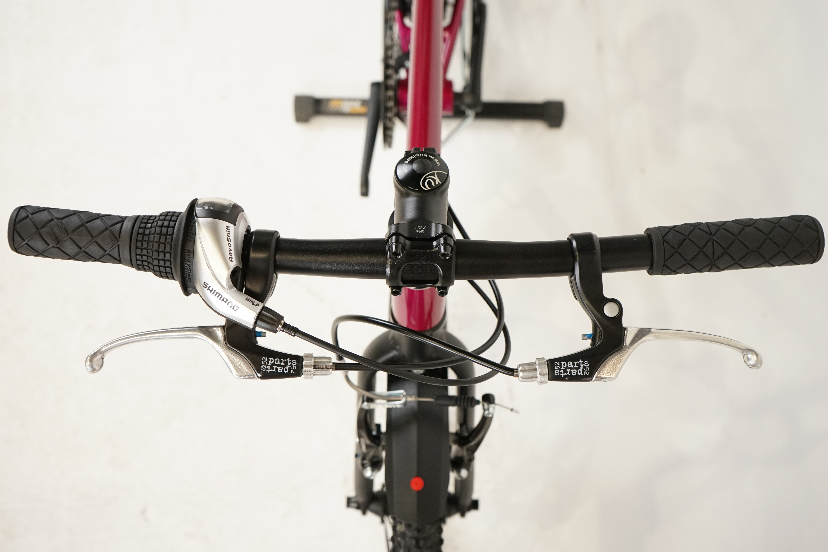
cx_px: 422
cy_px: 270
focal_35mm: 36
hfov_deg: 53.1
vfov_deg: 36.9
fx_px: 828
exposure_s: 1/200
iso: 2500
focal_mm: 35
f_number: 5.6
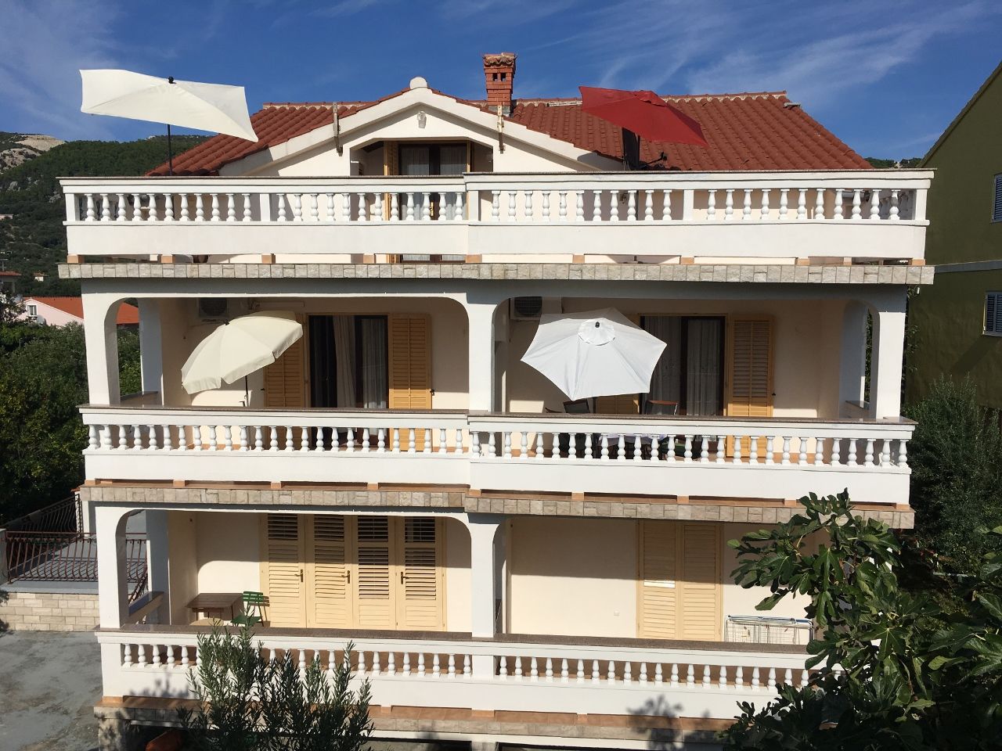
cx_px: 501
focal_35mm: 29
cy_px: 376
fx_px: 839
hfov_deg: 61.7
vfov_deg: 48.2
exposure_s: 1/4525
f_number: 2.2
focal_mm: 4.15
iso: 25
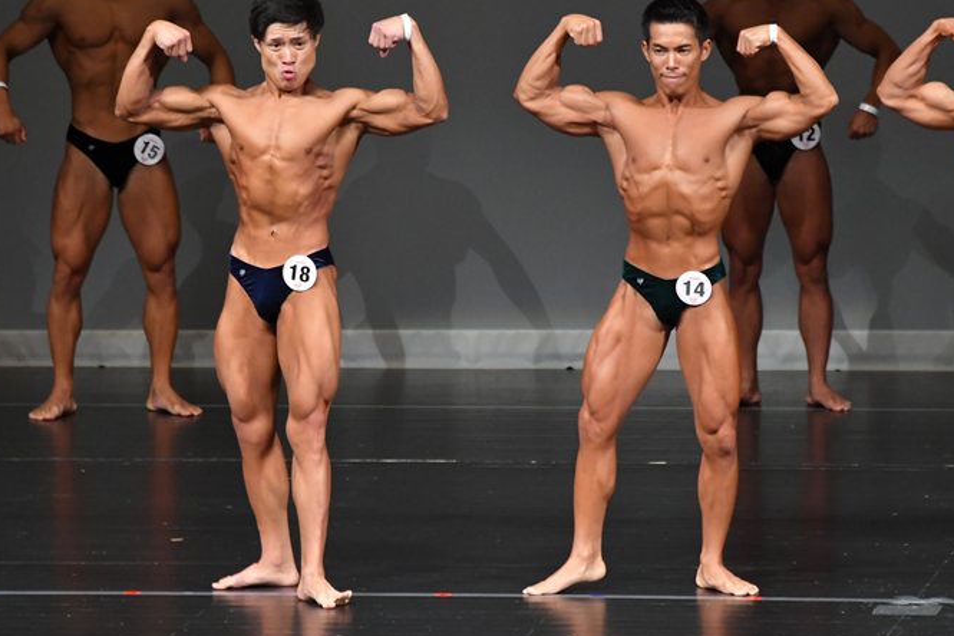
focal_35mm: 367
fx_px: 9722
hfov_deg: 5.6
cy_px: 313
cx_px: 491
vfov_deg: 3.7
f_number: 5.6
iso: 4000
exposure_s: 1/400
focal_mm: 210
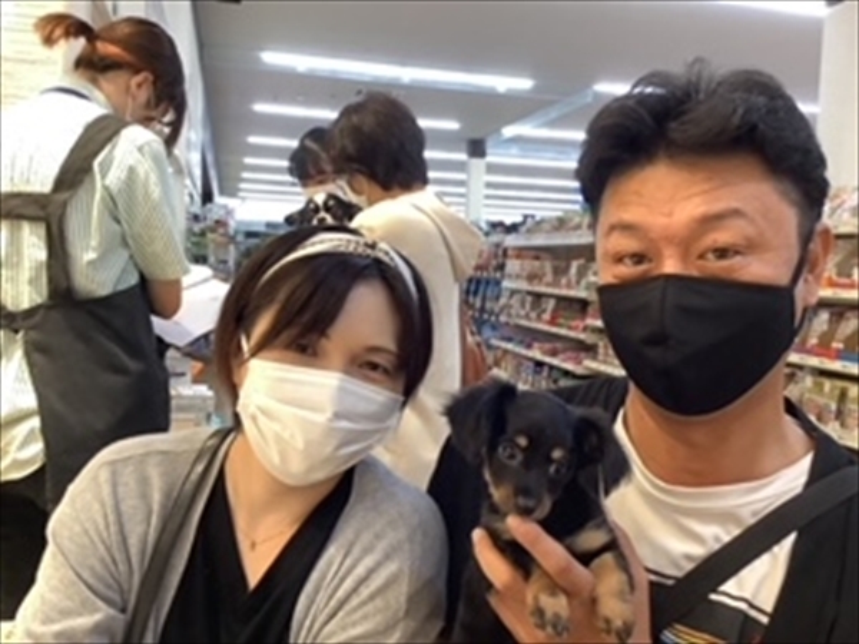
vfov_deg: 45.4
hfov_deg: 58.4
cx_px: 430
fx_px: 769
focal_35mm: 31
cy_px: 322
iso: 250
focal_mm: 3.3
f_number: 2.4
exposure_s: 1/60
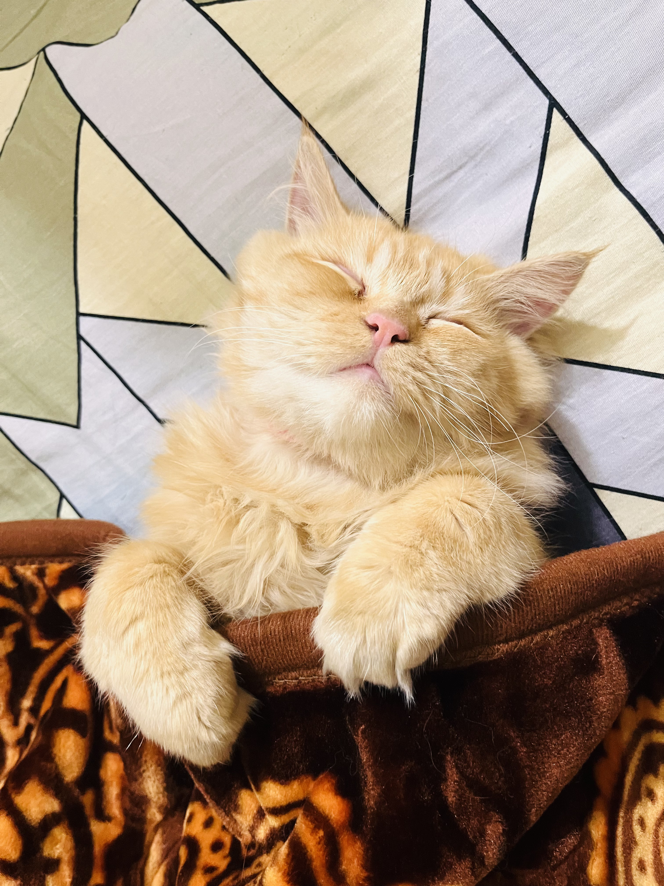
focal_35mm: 26
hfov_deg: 53.1
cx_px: 332
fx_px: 665
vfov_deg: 67.3
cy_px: 443
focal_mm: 5.1
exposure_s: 1/30
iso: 640
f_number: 1.6
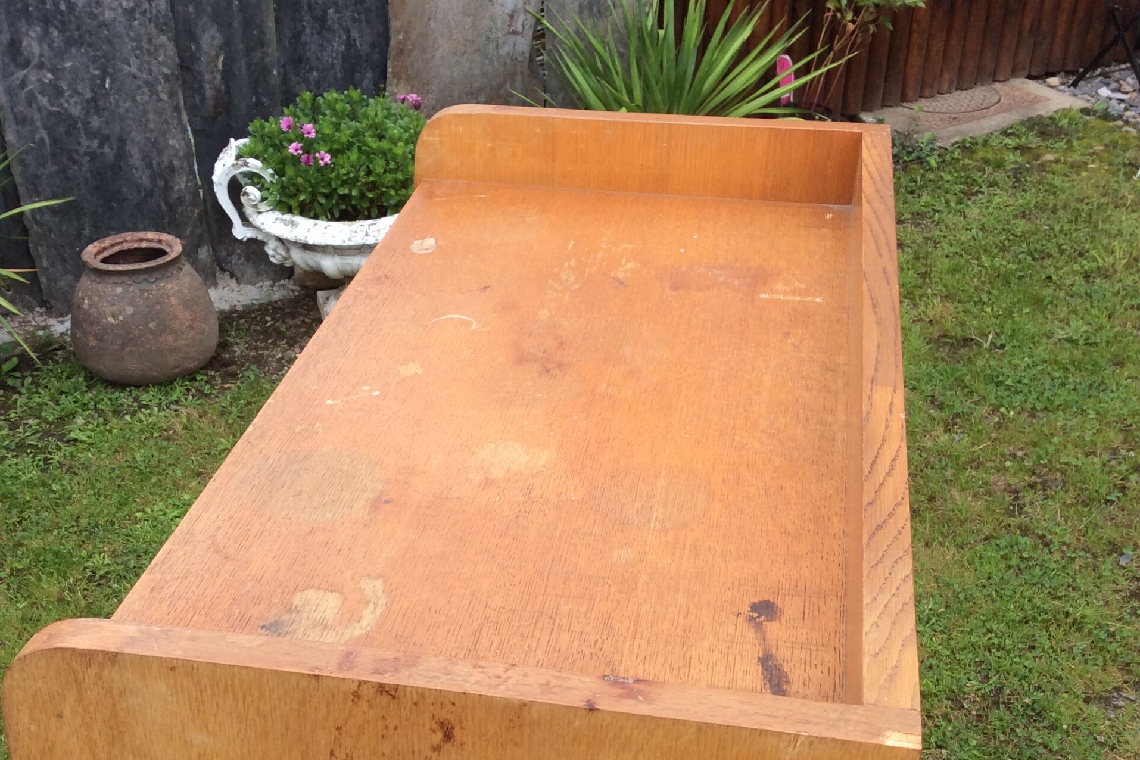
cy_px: 492
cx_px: 565
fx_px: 1425
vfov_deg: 29.7
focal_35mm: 45
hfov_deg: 43.6
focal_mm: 3.3
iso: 32
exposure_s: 1/156
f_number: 2.4
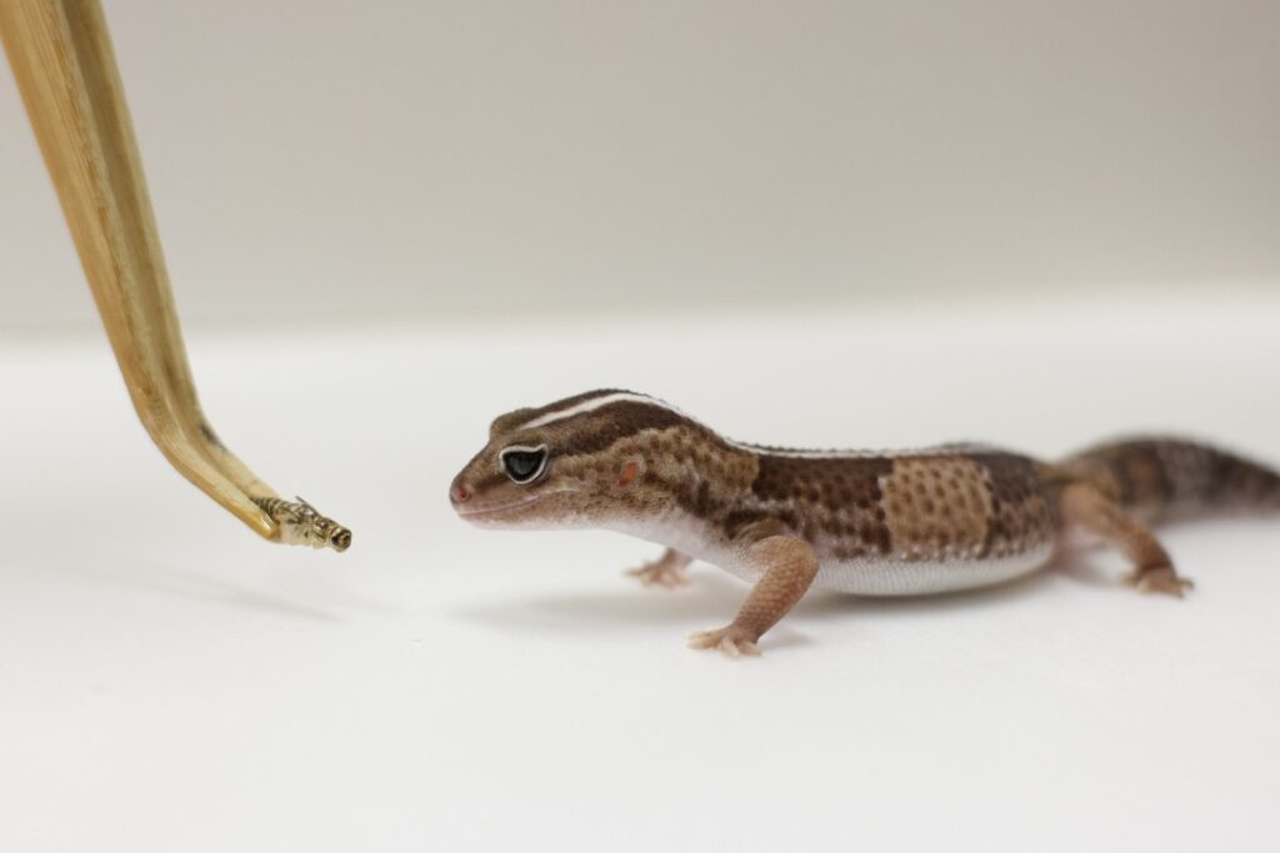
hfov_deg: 33.4
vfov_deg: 22.6
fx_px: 2133
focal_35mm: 60
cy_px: 426
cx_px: 640
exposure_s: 1/125
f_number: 2.8
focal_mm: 40
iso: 1250
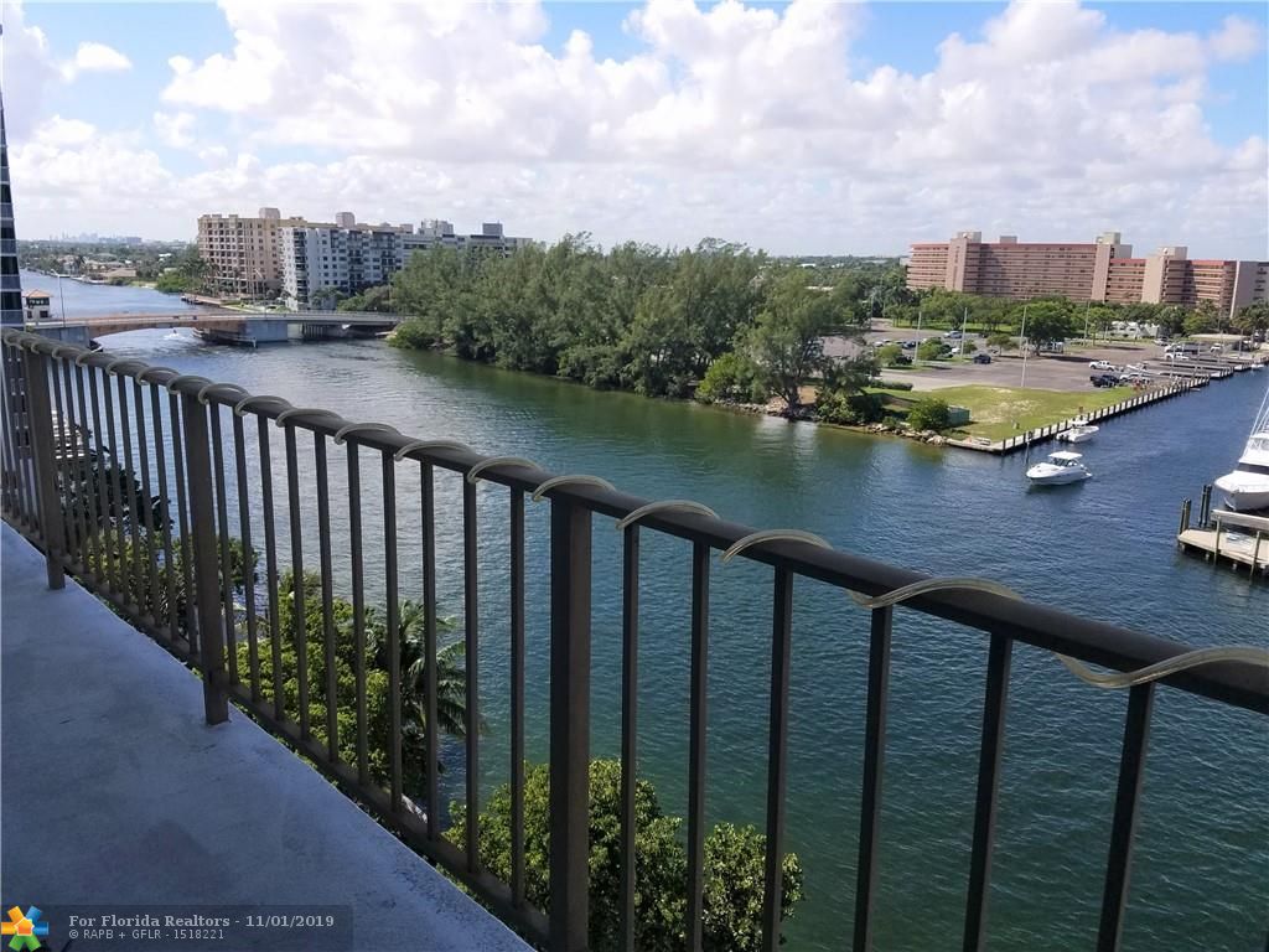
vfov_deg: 53.1
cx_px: 634
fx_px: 953
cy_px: 476
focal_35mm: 26
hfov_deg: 67.3
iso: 50
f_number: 1.7
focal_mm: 4.2
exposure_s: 1/3056
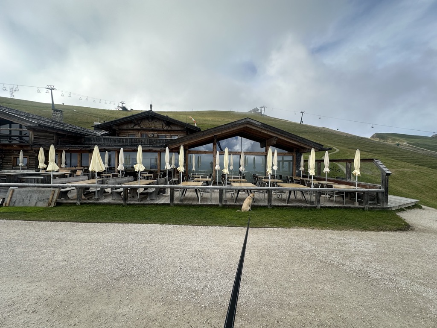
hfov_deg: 102.1
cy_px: 164
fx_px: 177
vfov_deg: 85.7
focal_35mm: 14
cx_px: 218
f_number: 2.2
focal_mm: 2.22
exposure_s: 1/1335
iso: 50
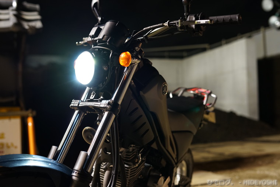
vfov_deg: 27.0
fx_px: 389
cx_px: 140
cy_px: 94
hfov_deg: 39.6
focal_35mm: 50
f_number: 3.2
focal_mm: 50
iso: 1000
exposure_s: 1/15
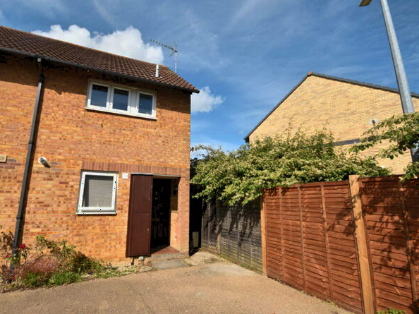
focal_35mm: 17
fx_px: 206
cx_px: 187
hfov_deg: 90.7
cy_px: 151
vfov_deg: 74.7
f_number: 8
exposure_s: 1/320
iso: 100
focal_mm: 10
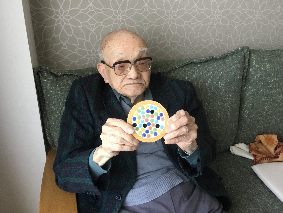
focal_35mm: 31
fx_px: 253
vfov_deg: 45.4
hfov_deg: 58.4
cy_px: 106
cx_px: 142
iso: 160
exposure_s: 1/30
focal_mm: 3.3
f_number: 2.4
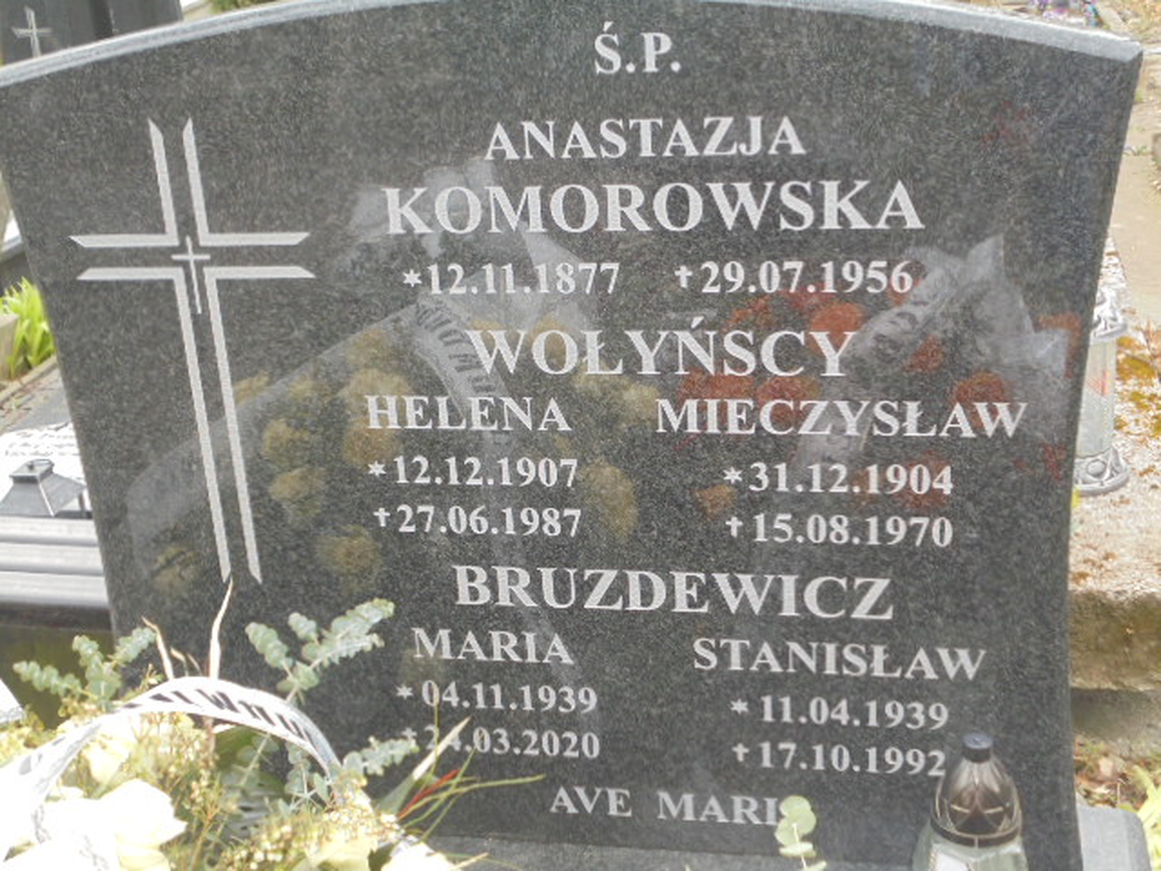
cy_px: 436
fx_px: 1643
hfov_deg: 38.9
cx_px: 580
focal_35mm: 49
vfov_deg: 29.7
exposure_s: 1/30
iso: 100
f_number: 4.8
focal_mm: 8.9
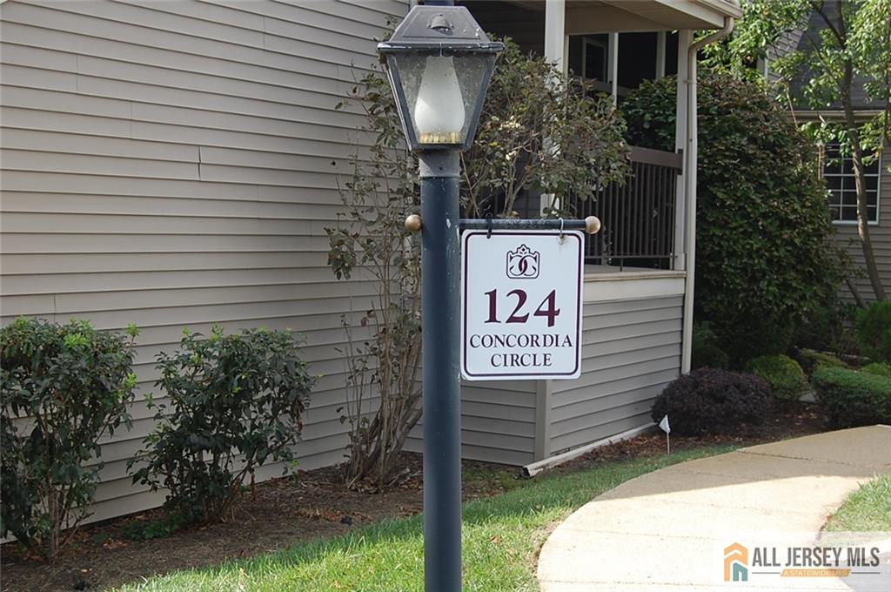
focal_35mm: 52
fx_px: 1298
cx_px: 446
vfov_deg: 25.7
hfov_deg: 37.9
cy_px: 296
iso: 200
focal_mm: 35
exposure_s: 1/200
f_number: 7.1
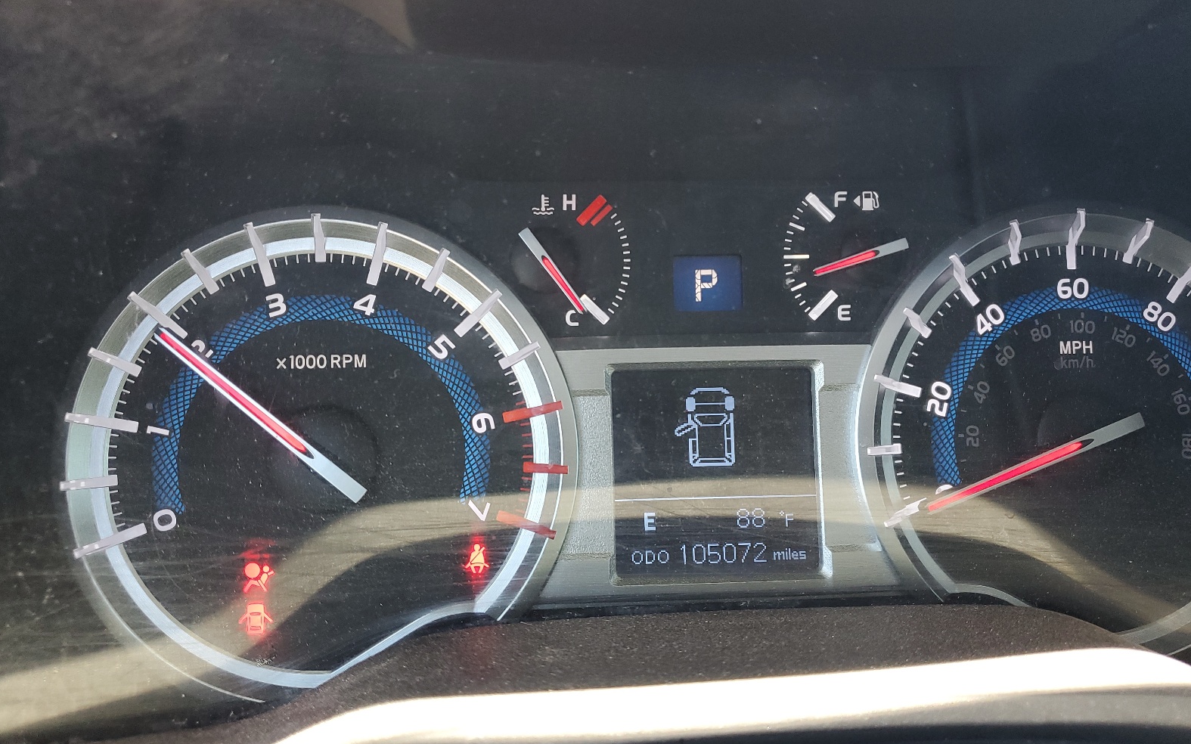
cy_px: 364
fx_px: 909
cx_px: 599
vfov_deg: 44.5
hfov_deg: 66.5
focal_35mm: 28
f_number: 1.5
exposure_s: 1/120
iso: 93
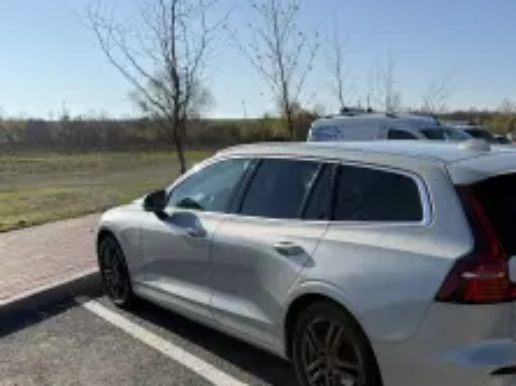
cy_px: 260
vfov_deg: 36.3
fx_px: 581
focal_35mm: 39
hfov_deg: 47.0
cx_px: 353
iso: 100
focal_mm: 6.76
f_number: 1.78
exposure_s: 1/6711
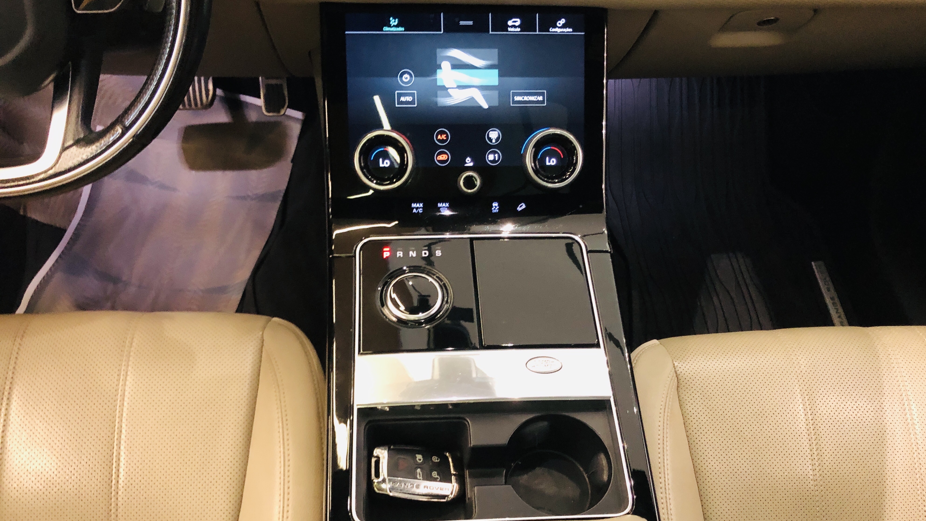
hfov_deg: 62.6
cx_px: 470
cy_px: 313
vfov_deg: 37.6
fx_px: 761
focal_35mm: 31
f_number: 1.8
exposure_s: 1/4
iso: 100
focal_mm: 3.99
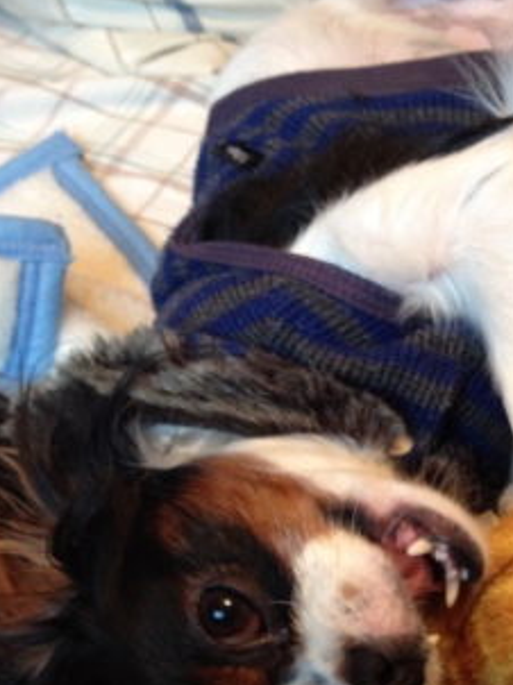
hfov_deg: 25.1
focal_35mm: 58
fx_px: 1148
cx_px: 335
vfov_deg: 32.4
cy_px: 540
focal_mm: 4.28
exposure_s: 1/20
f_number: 2.4
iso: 200
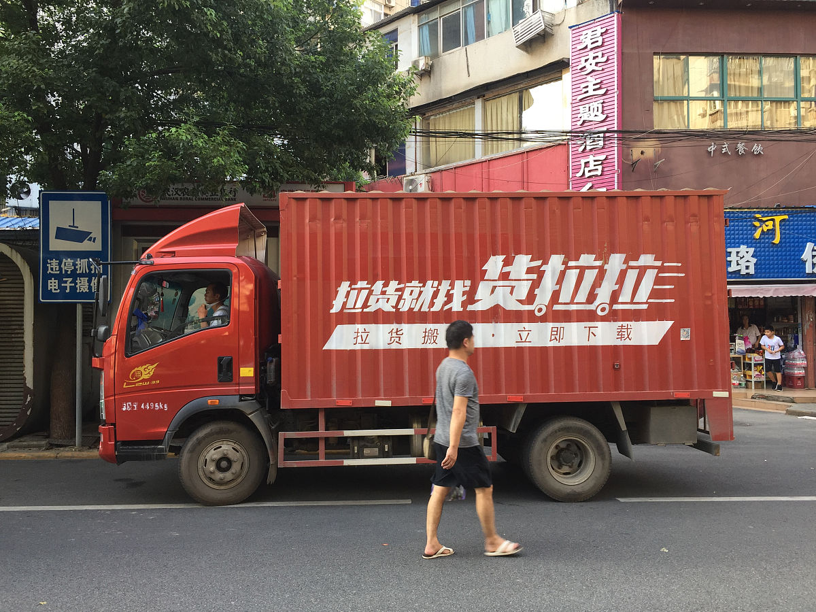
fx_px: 684
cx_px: 408
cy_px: 306
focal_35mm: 29
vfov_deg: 48.2
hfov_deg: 61.7
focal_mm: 4.15
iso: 32
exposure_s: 1/100
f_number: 2.2
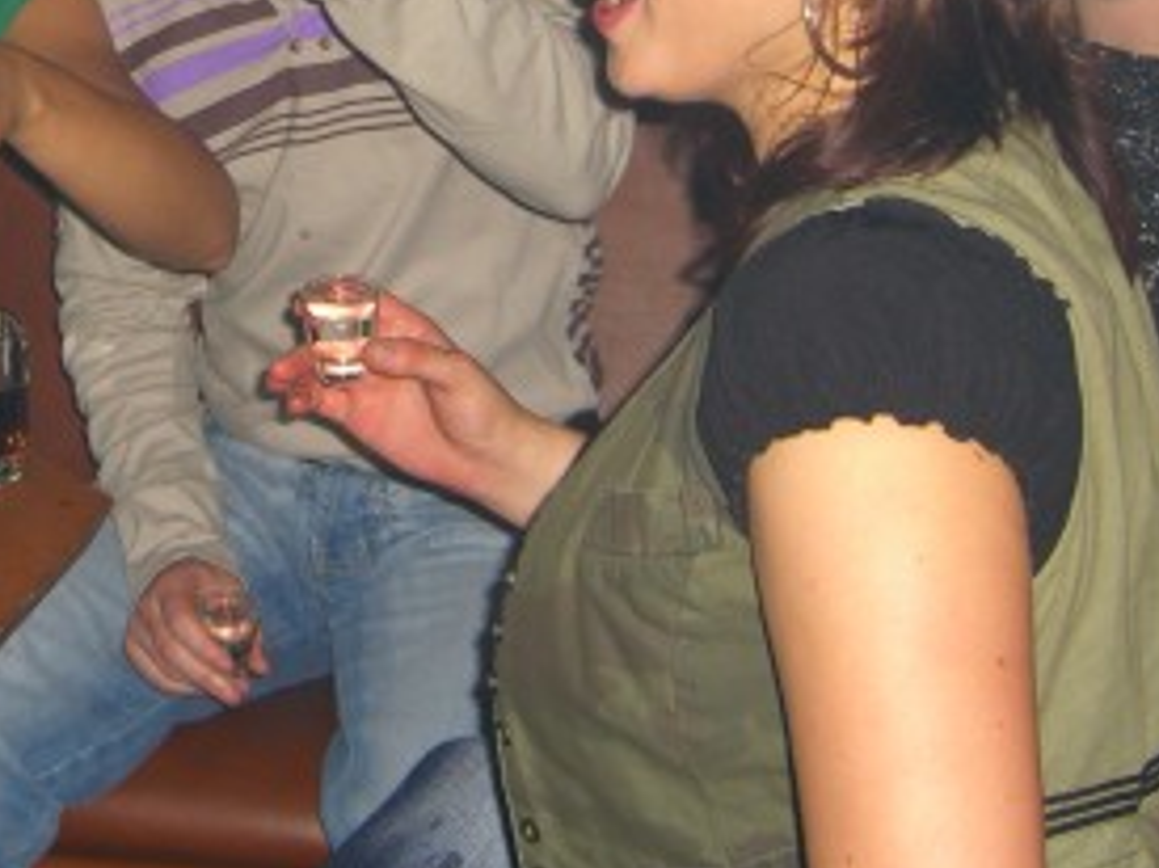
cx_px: 244
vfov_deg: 17.3
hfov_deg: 23.3
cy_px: -25
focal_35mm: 83
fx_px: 2778
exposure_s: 1/60
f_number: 2.8
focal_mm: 7.9
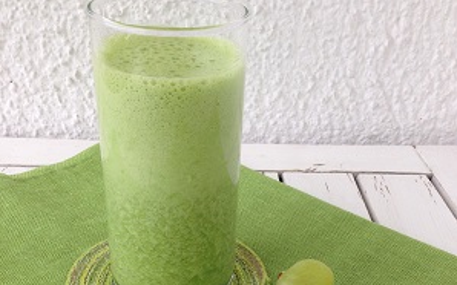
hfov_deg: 42.7
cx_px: 228
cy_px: 230
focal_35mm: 47
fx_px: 585
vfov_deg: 26.9
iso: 50
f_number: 2.4
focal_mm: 4.12
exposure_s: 1/120
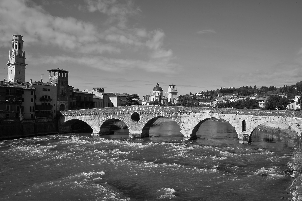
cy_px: 100
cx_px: 151
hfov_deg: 53.2
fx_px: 302
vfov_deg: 36.8
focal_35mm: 36
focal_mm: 36
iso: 200
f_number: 22
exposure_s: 1/200
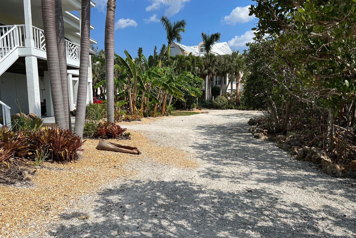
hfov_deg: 65.5
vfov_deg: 46.4
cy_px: 128
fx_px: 277
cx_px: 173
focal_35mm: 28
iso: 50
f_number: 1.5
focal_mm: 5.7
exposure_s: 1/7463
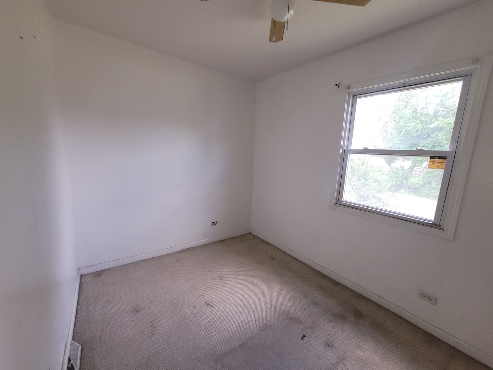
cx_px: 246
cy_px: 185
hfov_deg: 106.2
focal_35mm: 13
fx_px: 185
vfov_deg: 89.9
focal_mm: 2.2
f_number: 2.2
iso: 125
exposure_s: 1/60
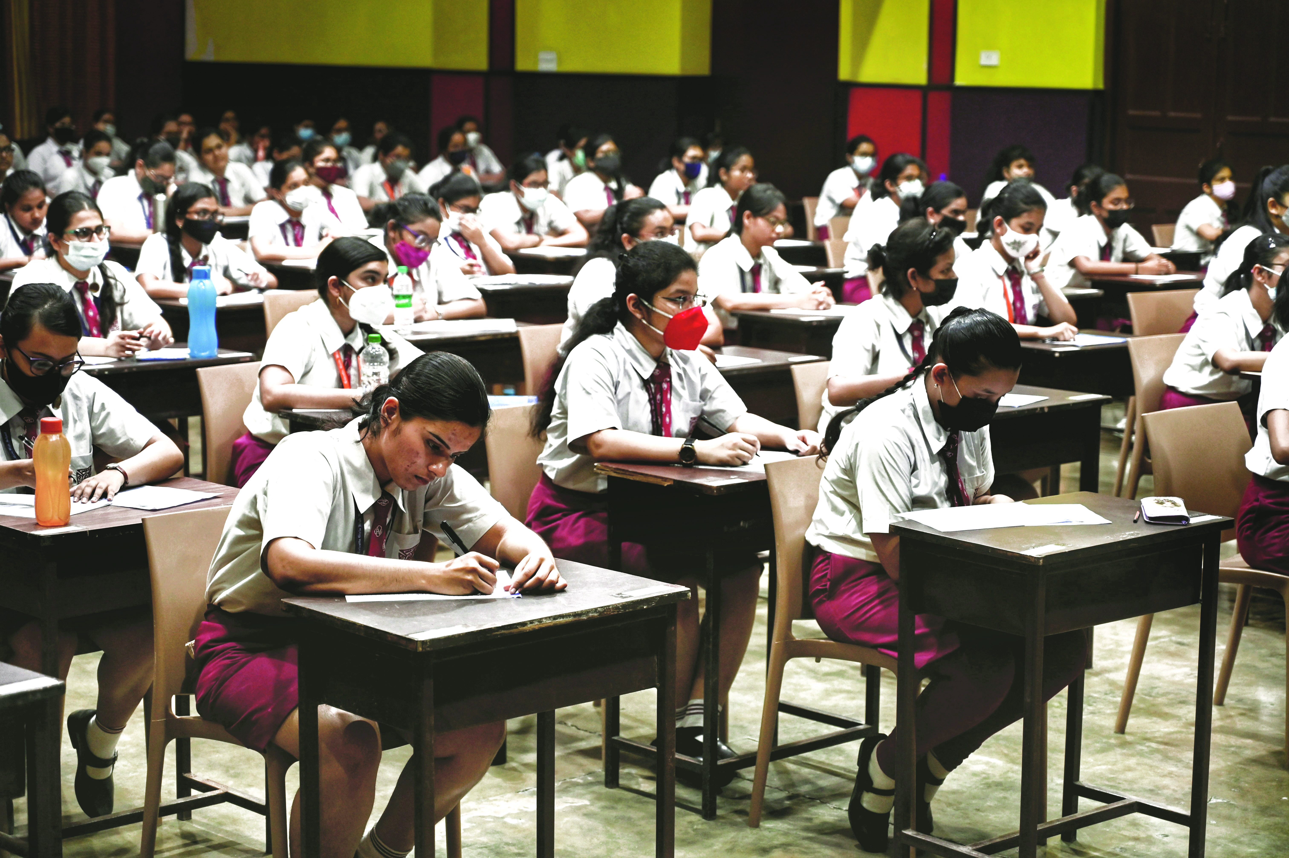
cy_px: 429
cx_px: 644
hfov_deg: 28.9
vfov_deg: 19.4
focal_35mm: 70
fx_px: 2505
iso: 1600
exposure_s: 1/200
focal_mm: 70
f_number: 4
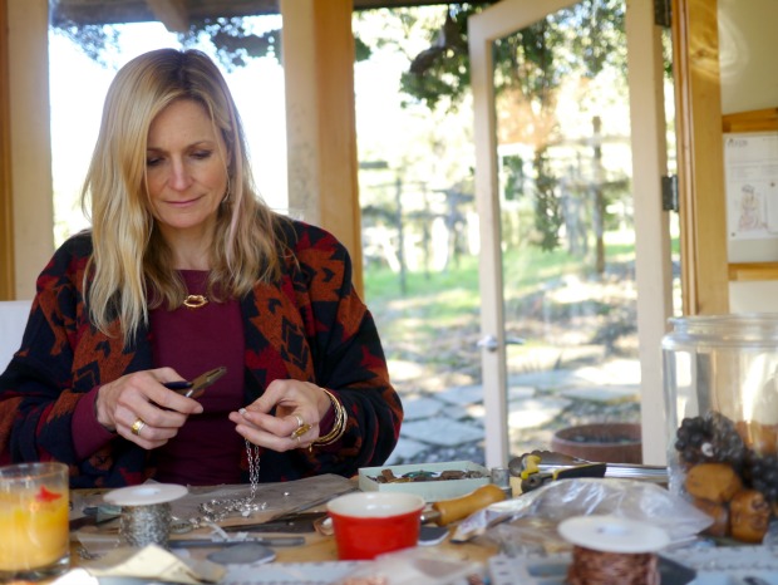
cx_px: 389
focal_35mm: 40
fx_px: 900
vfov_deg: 36.0
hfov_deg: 46.8
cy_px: 292
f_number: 1.7
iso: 160
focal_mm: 20
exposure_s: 1/250
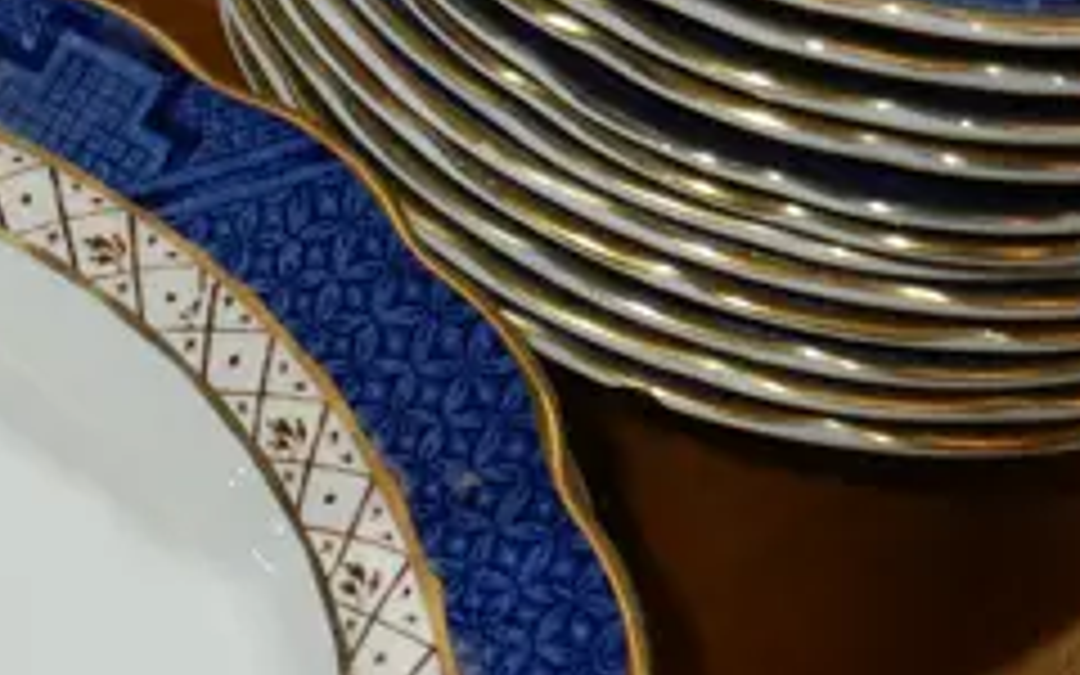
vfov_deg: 9.6
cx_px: -112
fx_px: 4003
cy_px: 146
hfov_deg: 15.0
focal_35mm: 136
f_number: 3.6
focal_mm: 15
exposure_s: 1/125
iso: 200
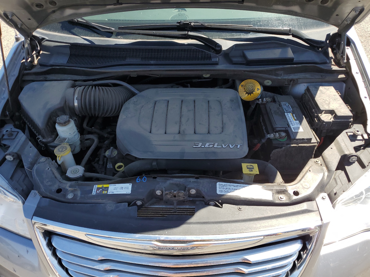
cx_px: 185
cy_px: 138
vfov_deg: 53.1
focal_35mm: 26
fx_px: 278
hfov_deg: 67.3
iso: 50
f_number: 1.5
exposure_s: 1/1111
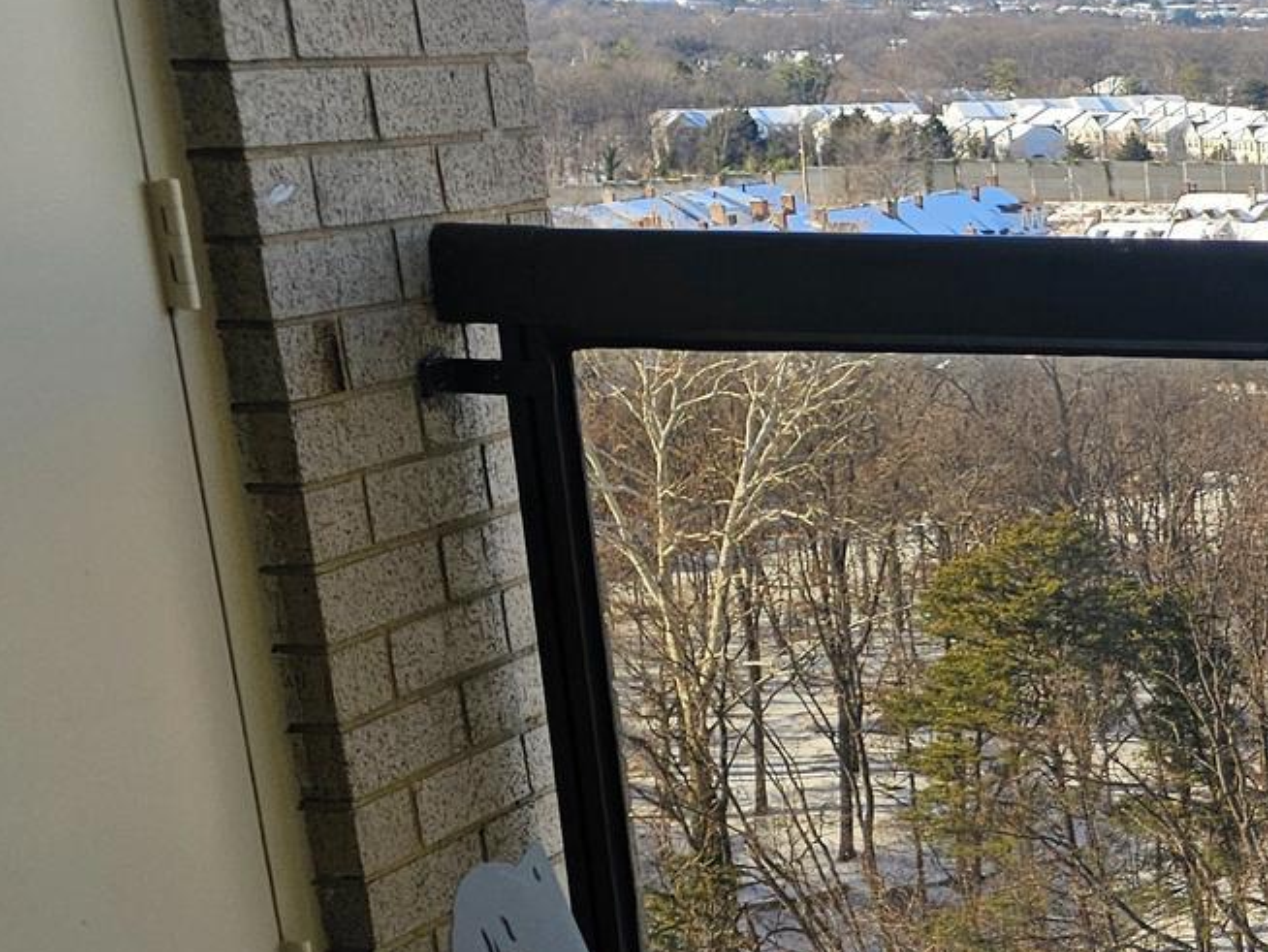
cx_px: 1947
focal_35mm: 72
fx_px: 2638
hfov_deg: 22.0
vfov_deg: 20.3
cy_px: 731
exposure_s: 1/526
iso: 16
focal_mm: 6.3
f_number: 1.7
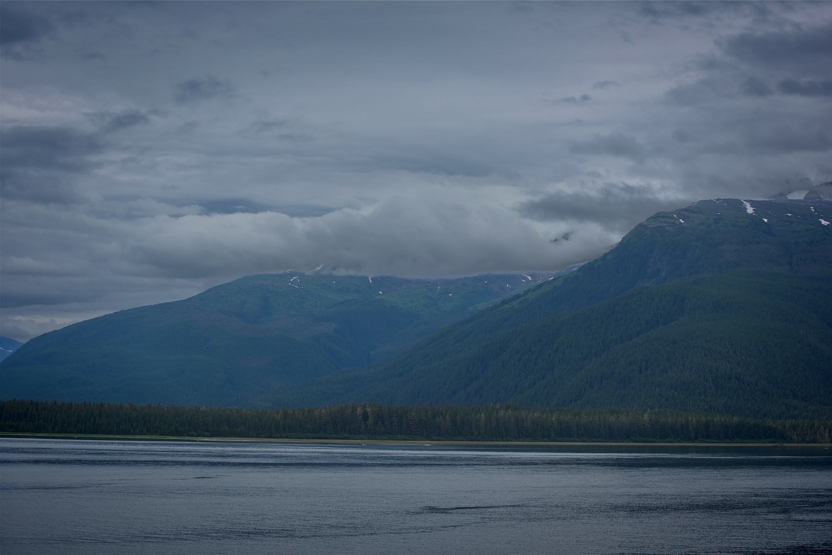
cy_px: 278
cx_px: 416
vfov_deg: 19.5
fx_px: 1618
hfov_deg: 28.8
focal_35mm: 70
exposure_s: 1/320
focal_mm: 70
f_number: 9
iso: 100
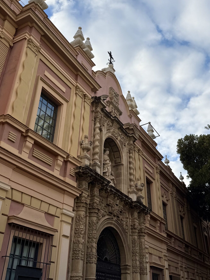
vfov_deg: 52.2
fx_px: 283
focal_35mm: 35
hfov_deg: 40.5
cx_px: 126
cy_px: 109
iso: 80
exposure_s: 1/3425
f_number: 1.78
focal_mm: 6.76
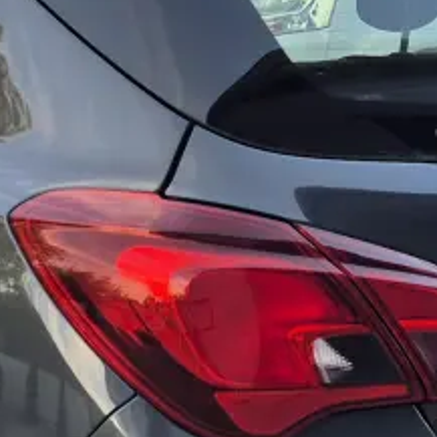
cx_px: 137
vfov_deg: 12.9
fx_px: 1928
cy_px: 292
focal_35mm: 135
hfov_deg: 12.9
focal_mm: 5.4
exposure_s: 1/233
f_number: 1.8
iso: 25
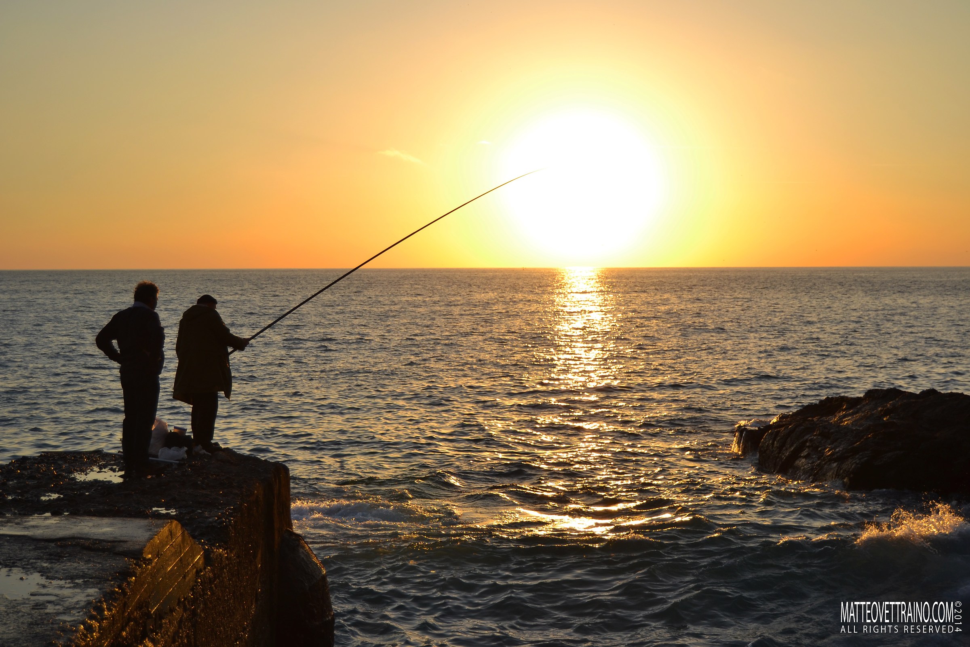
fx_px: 1536
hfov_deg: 35.1
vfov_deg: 23.8
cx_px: 485
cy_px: 324
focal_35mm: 57
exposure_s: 1/500
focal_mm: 38
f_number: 4.8
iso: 100
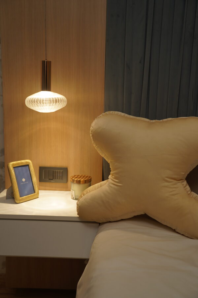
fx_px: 313
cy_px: 149
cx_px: 99
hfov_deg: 35.1
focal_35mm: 38
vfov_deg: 50.7
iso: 200
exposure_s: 1/50
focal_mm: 38
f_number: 3.5
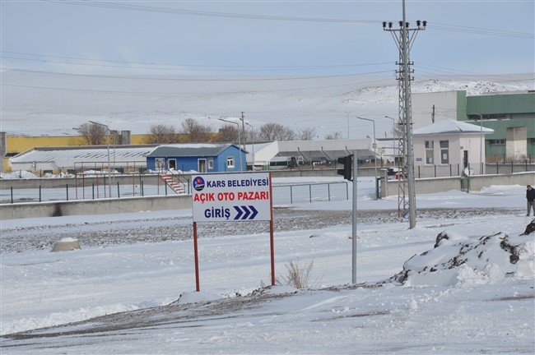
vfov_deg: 8.7
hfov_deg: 13.1
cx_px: 268
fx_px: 2338
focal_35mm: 158
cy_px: 178
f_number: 13
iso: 250
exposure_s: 1/640
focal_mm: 105
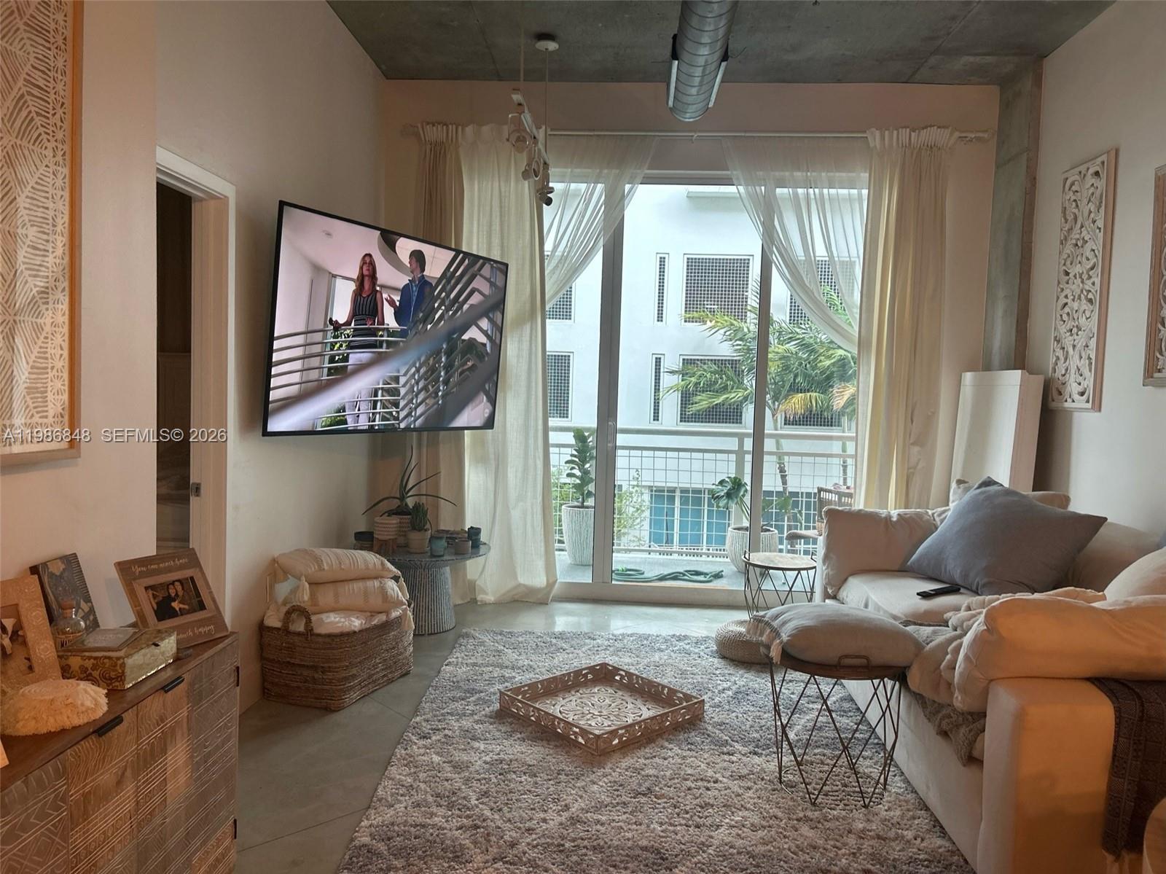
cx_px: 583
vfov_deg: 53.0
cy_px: 437
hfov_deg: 67.3
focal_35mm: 26
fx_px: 876
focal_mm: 5.7
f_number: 1.5
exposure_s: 1/60
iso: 64
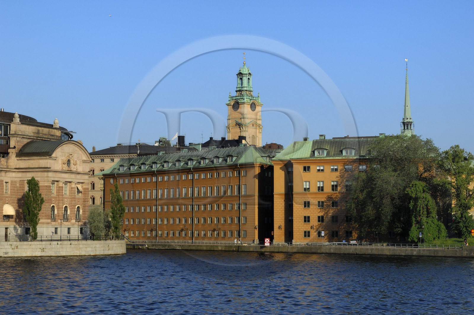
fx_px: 1104
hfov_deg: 24.2
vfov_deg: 16.2
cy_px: 158
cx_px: 237
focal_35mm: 84
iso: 100
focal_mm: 56
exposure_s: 1/200
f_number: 11
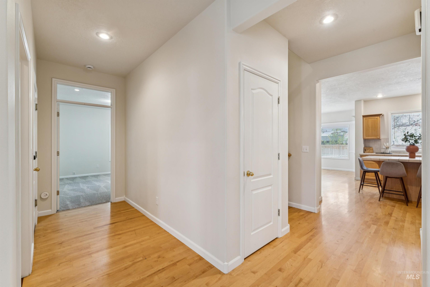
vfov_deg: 74.8
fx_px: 188
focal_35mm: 16
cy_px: 144
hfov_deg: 97.8
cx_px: 215
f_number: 13
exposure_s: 1/3.33
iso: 400
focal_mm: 15.7
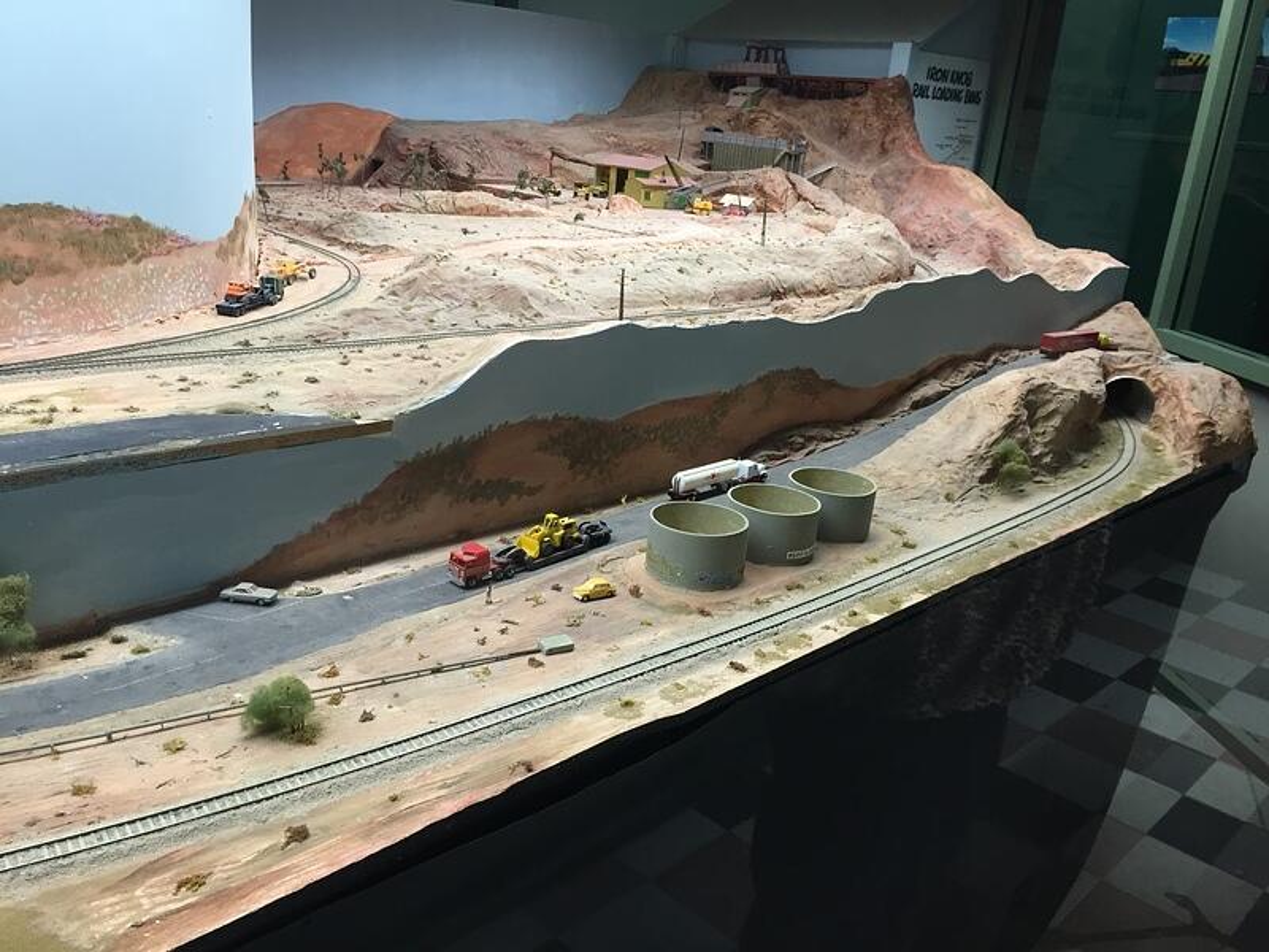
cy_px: 476
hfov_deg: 61.7
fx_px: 1063
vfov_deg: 48.2
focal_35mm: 29
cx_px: 634
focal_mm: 4.15
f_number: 2.2
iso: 125
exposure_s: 1/33
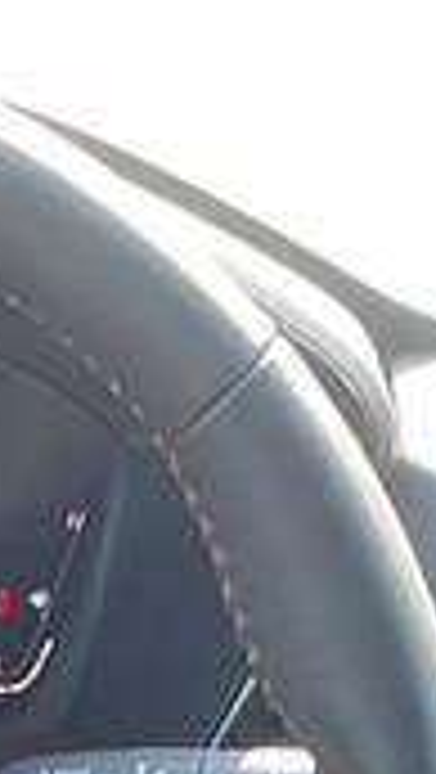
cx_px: -324
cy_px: 1652
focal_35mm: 169
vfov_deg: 11.3
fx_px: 3467
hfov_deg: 7.0
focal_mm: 5.1
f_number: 1.6
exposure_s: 1/108
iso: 125
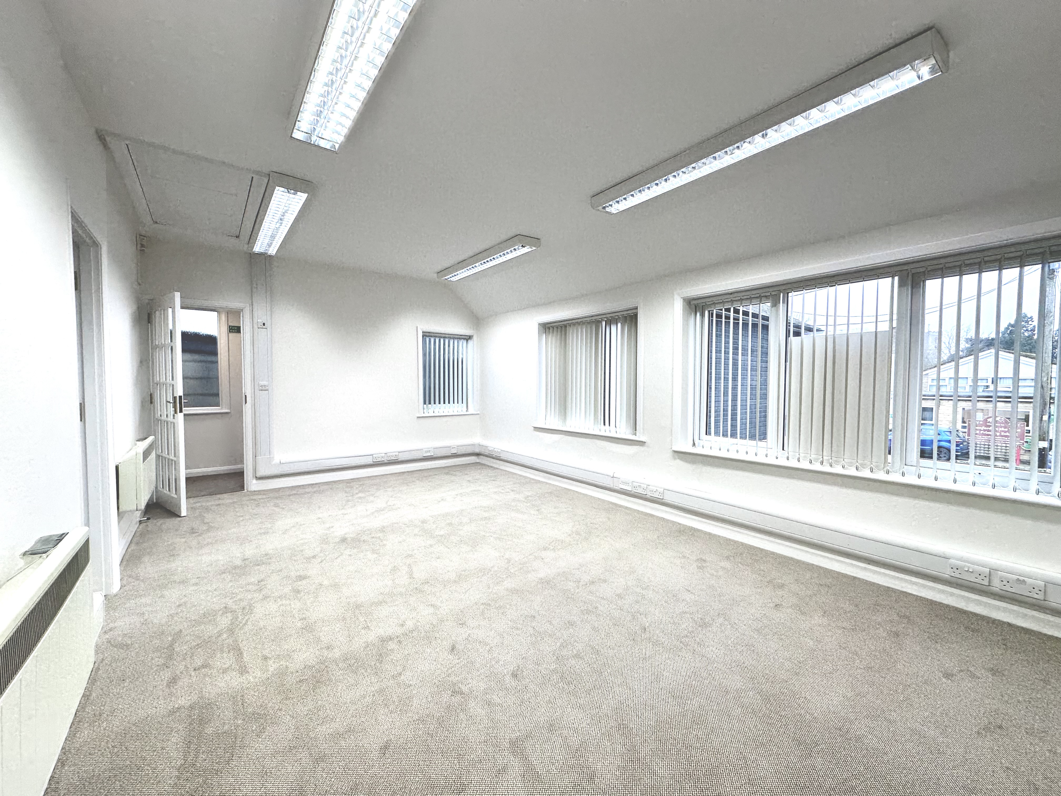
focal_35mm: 14
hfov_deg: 102.1
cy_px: 398
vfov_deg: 85.7
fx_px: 429
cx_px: 530
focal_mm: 2.22
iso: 64
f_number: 2.2
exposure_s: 1/100
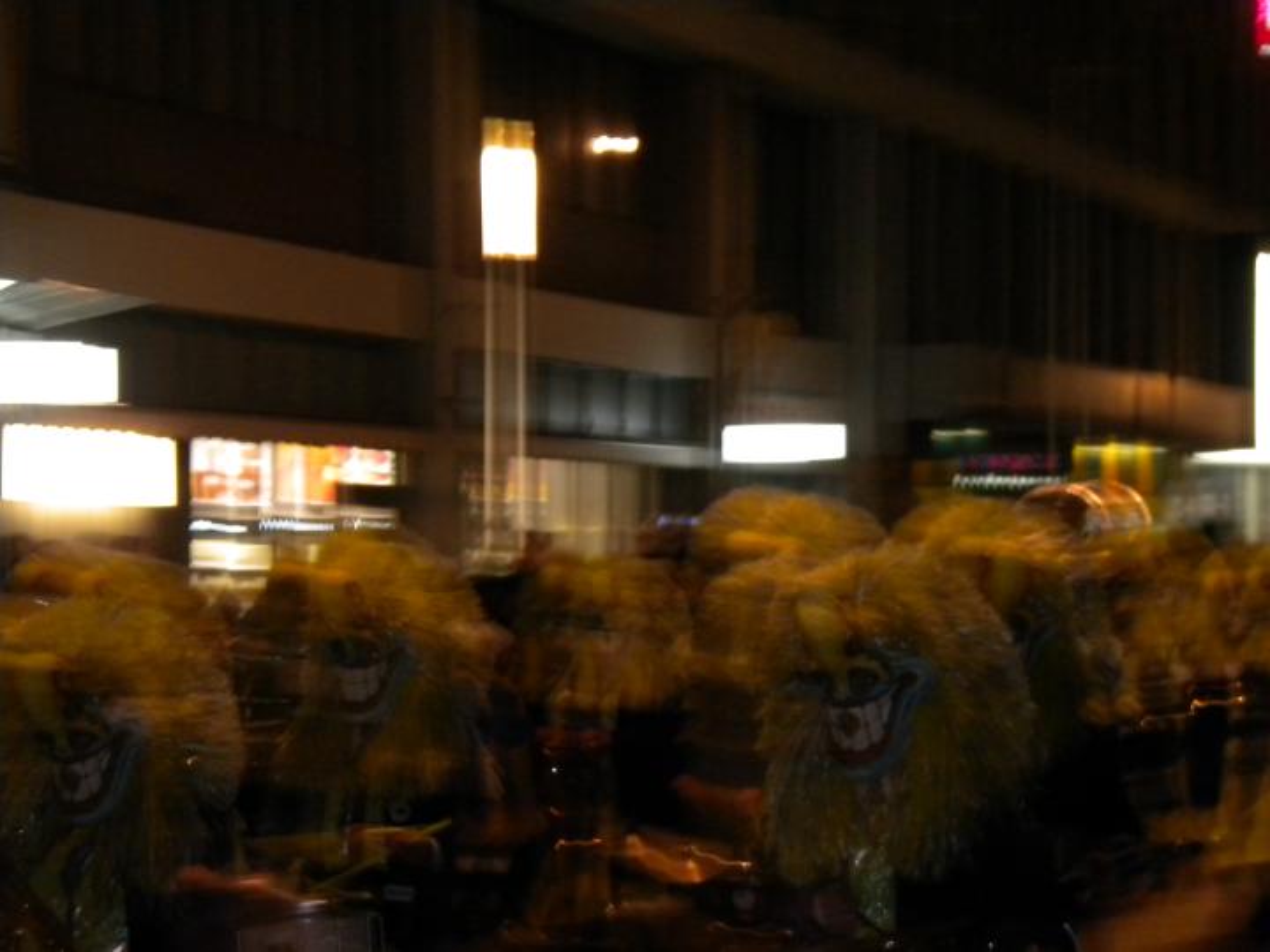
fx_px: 3852
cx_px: 635
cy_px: 476
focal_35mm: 105
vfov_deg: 14.1
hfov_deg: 18.7
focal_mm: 18.9
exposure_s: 1/4
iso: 400
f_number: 5.9
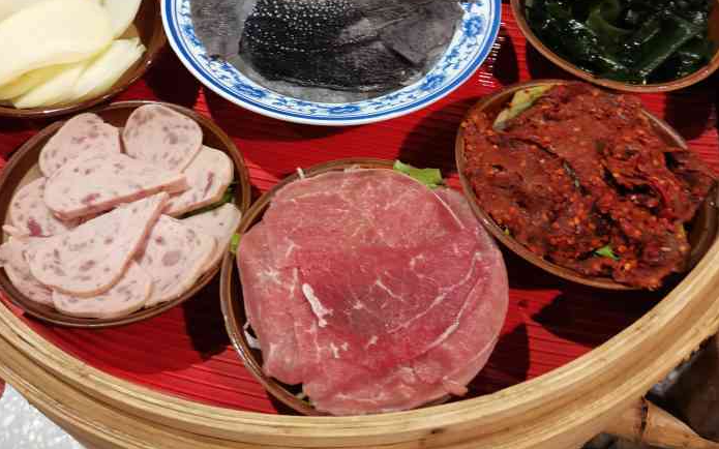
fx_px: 725
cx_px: 358
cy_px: 122
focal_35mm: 37
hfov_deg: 52.8
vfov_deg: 33.8
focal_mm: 5.58
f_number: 1.8
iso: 500
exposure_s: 1/25
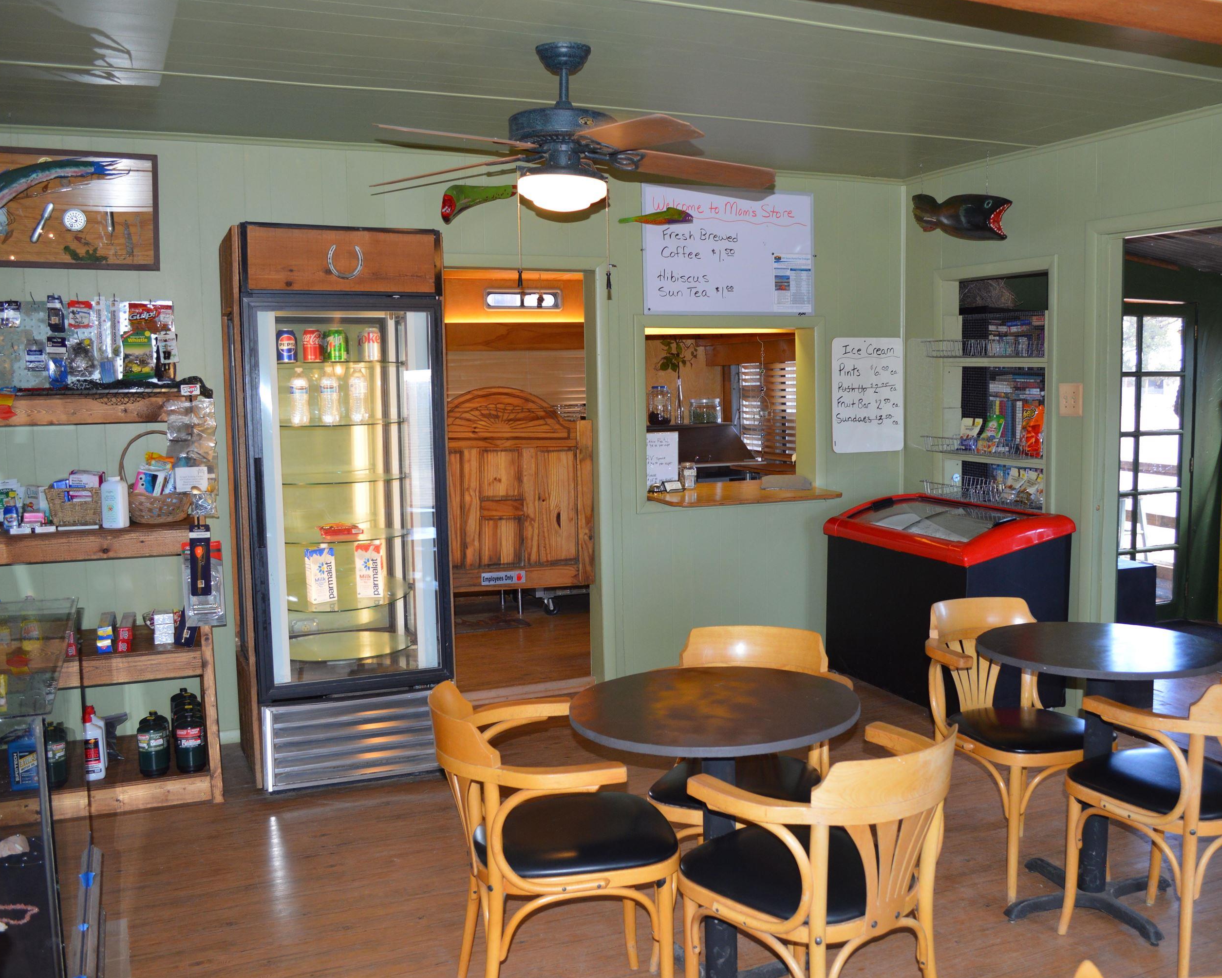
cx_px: 711
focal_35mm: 31
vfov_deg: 47.1
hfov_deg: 56.9
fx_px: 1121
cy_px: 495
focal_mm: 18
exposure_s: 1/60
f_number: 4
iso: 400
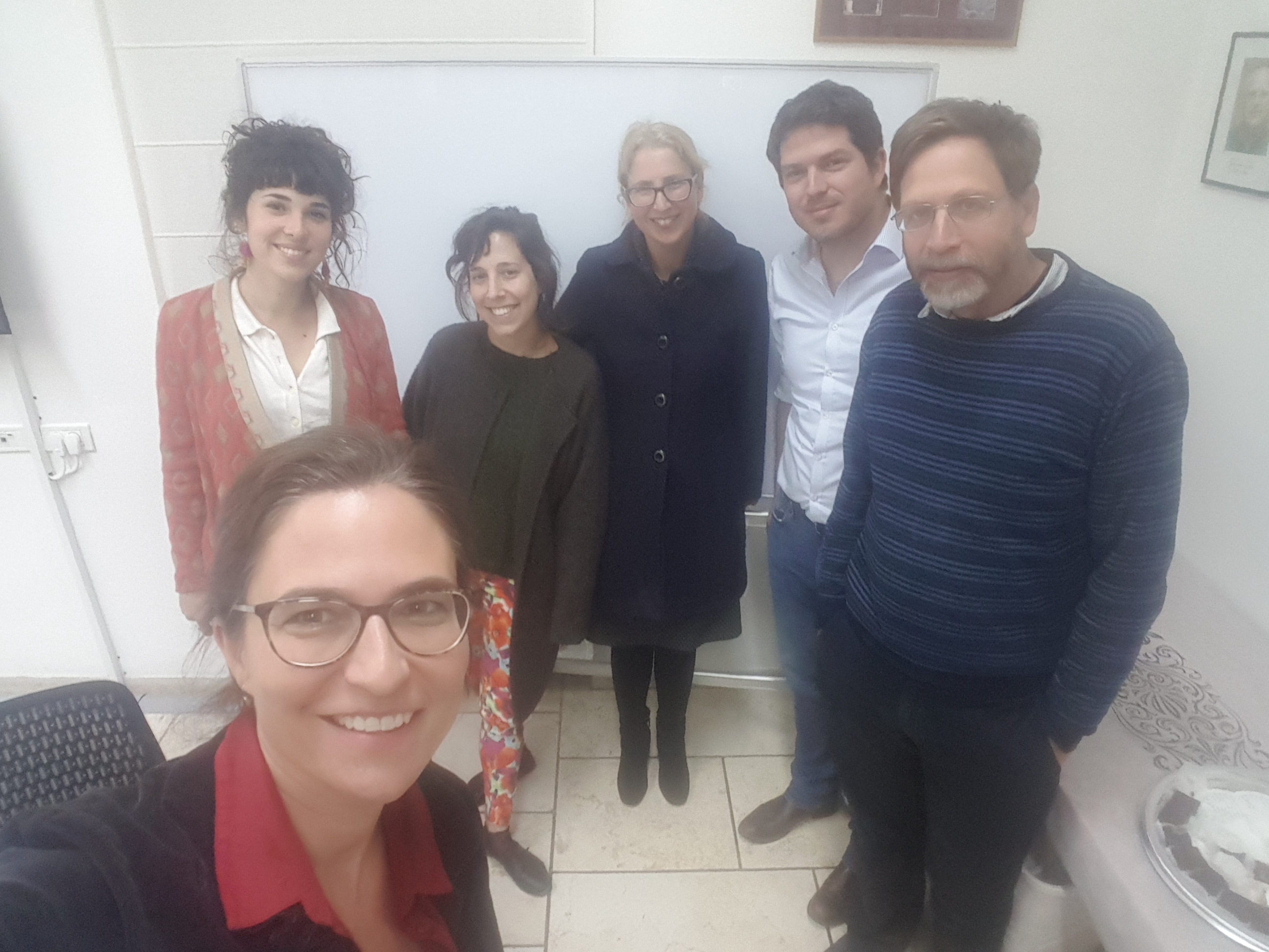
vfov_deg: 63.4
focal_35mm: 21
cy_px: 476
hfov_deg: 79.0
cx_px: 634
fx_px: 770
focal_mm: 2.1
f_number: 1.7
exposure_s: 1/25
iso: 200
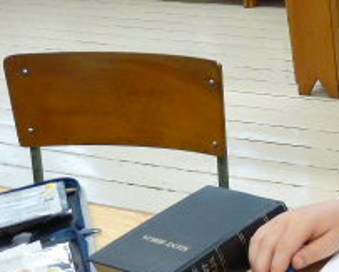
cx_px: 456
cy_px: 108
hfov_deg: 20.7
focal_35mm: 83
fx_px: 834
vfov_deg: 18.5
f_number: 2.8
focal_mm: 4.8
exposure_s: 1/30
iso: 320
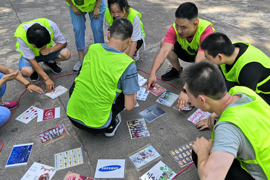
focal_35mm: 29
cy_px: 94
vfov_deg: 45.0
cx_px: 134
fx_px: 218
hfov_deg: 63.6
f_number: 1.8
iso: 50
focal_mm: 3.95
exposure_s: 1/133
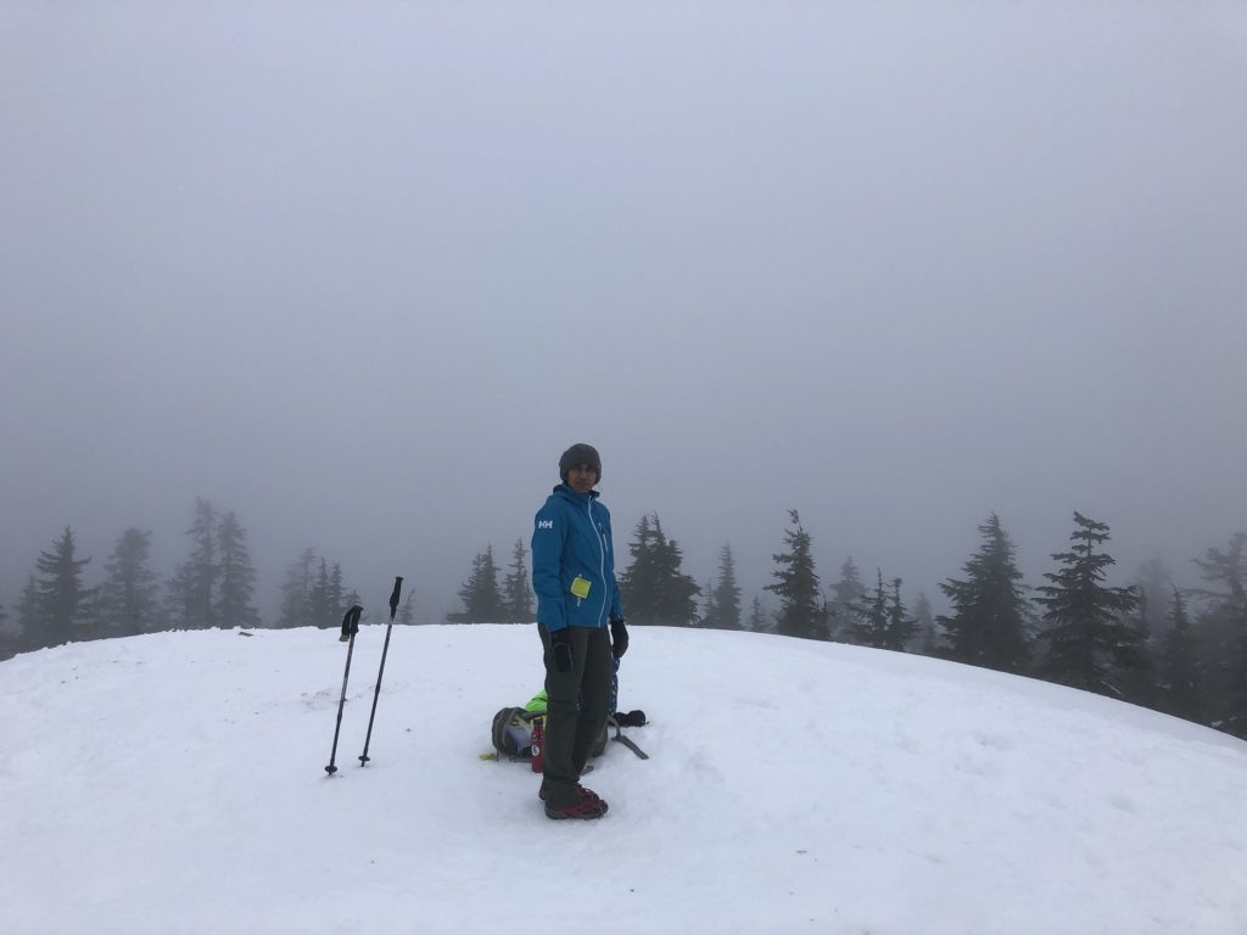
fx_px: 1009
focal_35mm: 28
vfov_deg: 49.7
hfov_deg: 63.4
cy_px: 468
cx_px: 624
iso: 20
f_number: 1.8
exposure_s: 1/2433
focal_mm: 3.99
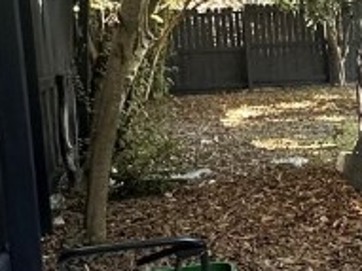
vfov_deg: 19.6
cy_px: 140
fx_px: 784
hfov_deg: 23.2
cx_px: 462
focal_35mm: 75
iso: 320
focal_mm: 2.22
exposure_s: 1/79
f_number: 2.2
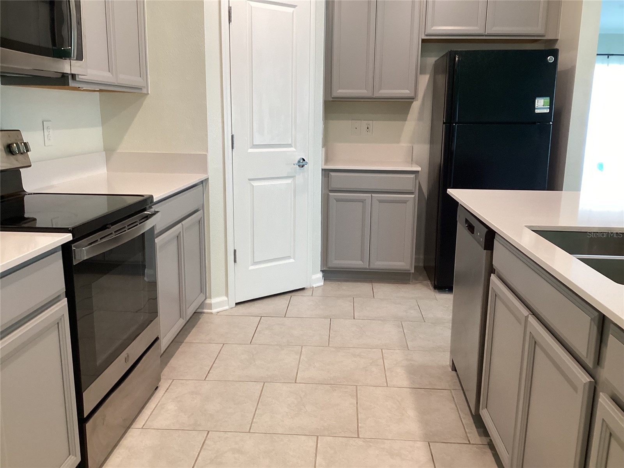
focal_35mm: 31
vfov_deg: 45.4
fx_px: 559
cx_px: 312
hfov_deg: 58.4
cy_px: 234
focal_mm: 3.3
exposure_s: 1/60
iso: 160
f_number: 2.4
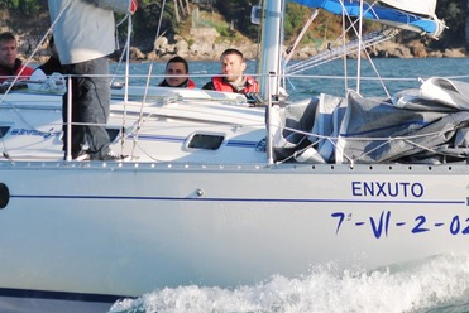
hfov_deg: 5.6
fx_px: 4824
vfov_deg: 3.7
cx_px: 238
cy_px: 63
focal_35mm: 370
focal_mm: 102
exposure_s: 1/500
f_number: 5.6
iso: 100
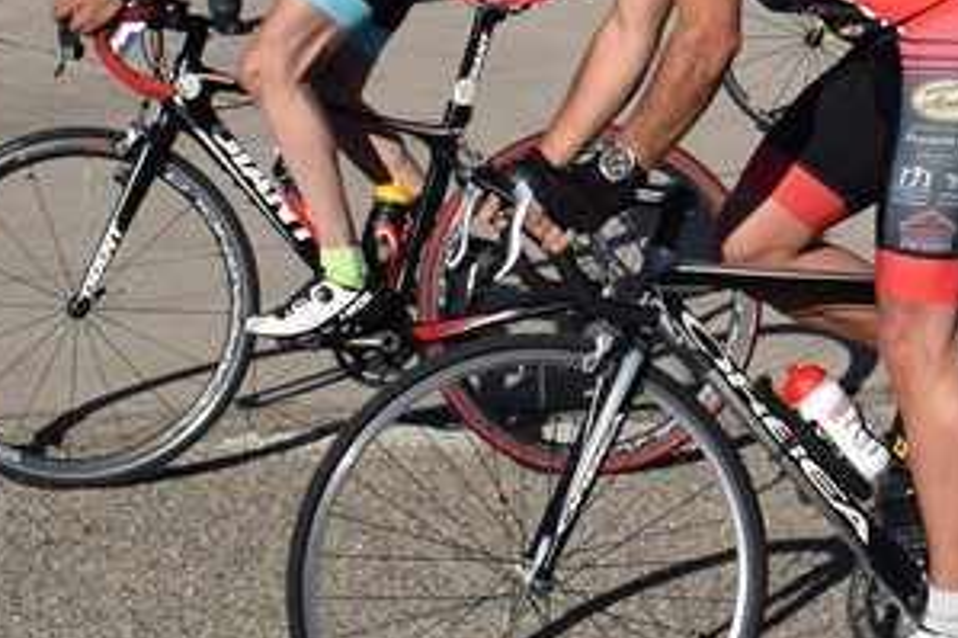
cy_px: -258
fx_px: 3005
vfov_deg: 11.7
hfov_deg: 17.8
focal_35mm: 113
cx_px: 875
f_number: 8
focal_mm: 22
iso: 400
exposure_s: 1/2000
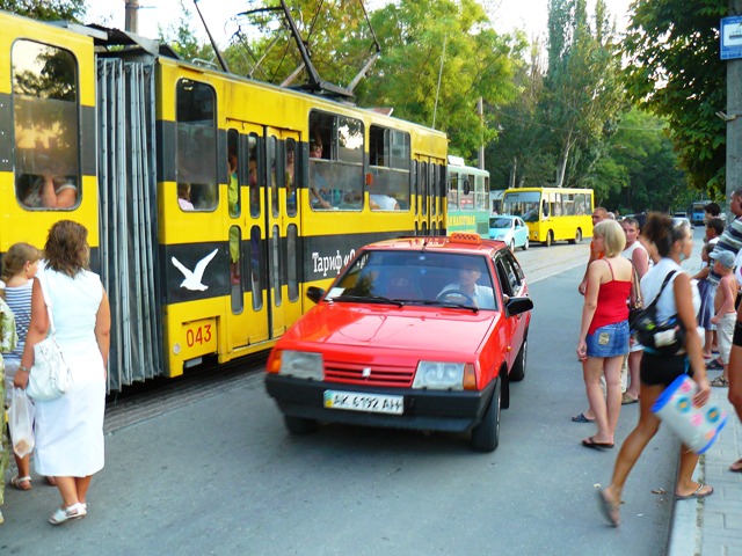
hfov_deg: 51.4
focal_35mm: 36
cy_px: 278
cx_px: 371
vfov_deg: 39.7
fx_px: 772
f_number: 2.8
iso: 100
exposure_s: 1/30
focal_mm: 6
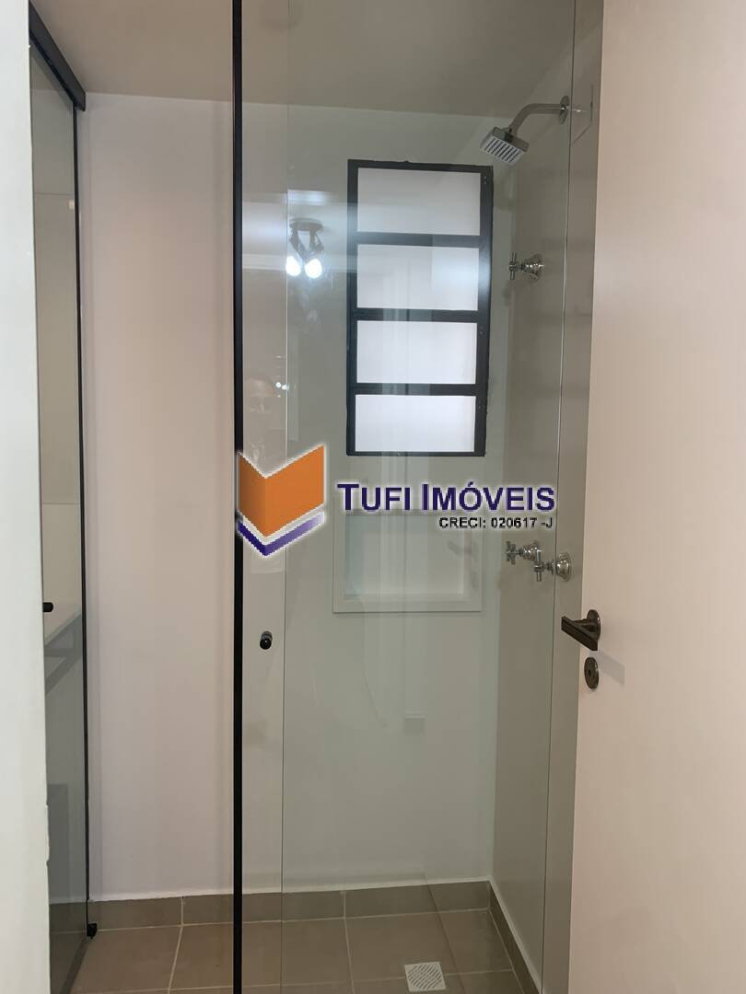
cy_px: 497
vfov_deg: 67.3
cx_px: 373
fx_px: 747
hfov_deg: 53.1
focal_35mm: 26
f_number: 1.8
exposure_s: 1/60
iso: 125
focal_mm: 4.25
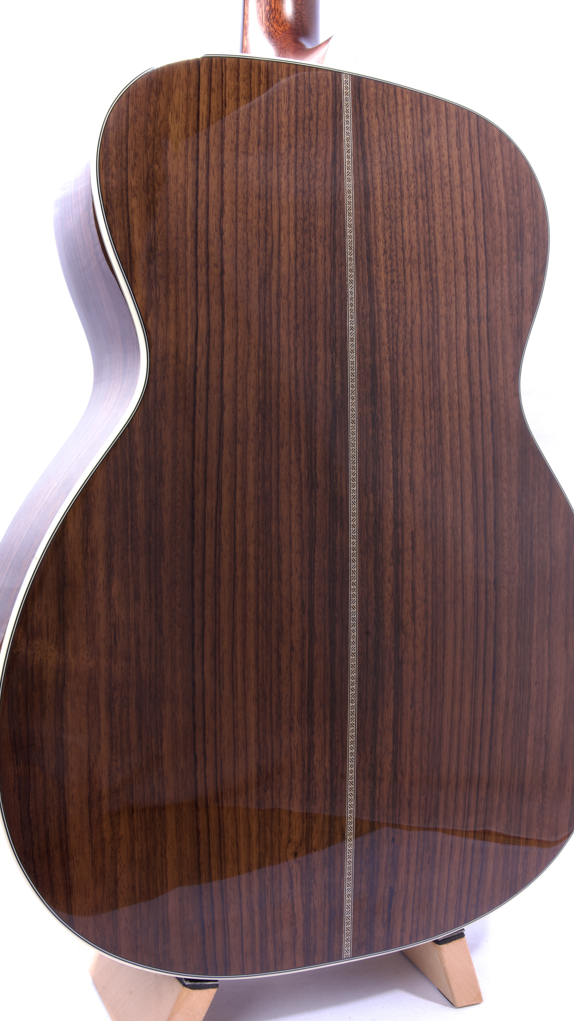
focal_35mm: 35
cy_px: 506
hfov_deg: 33.7
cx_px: 288
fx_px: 947
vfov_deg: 56.6
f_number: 20
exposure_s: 1/50
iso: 100
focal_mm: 33
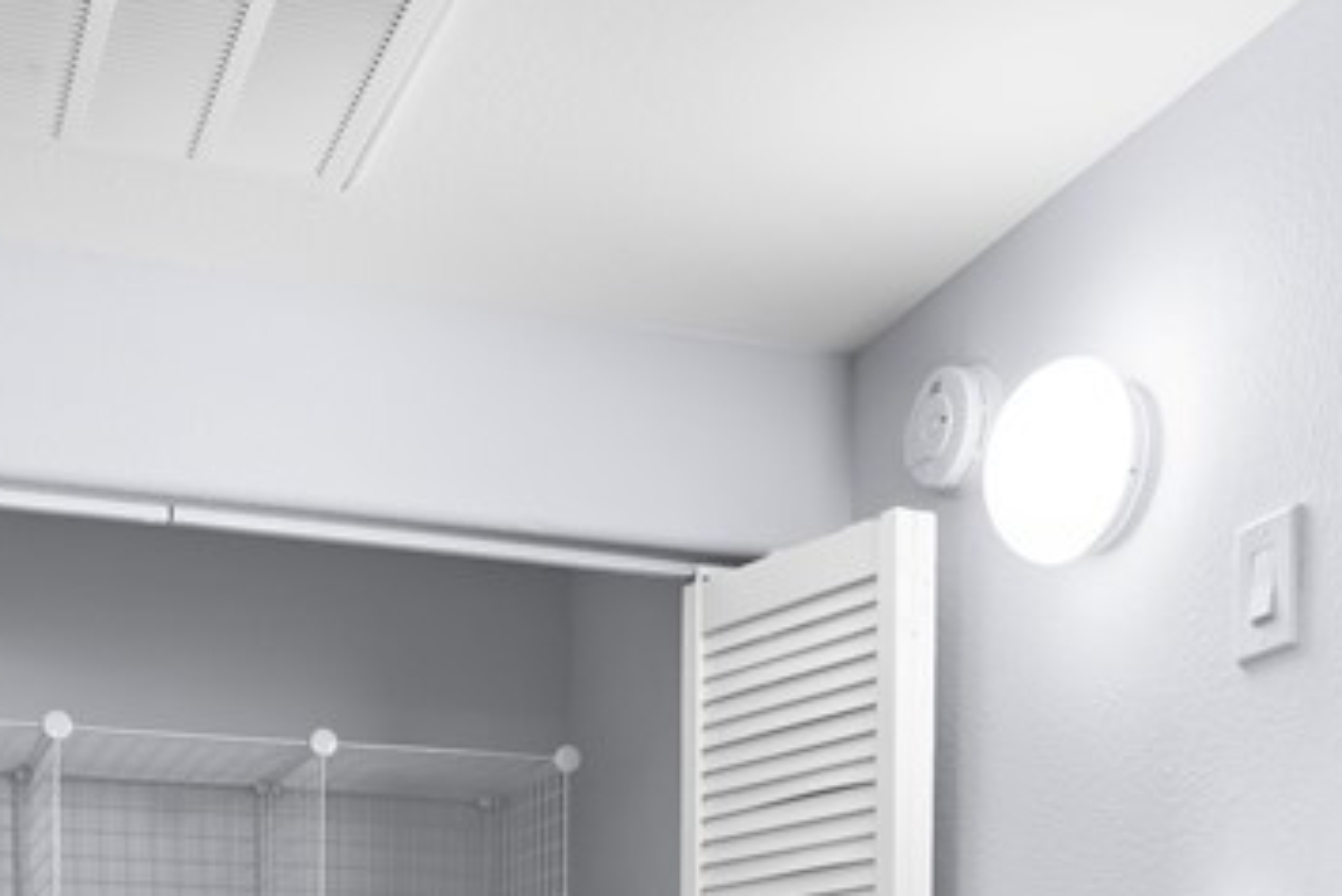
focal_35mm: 55
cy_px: 1168
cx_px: 484
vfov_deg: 22.1
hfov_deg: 36.0
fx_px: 2051
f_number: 8
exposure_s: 1/8
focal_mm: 18
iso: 800
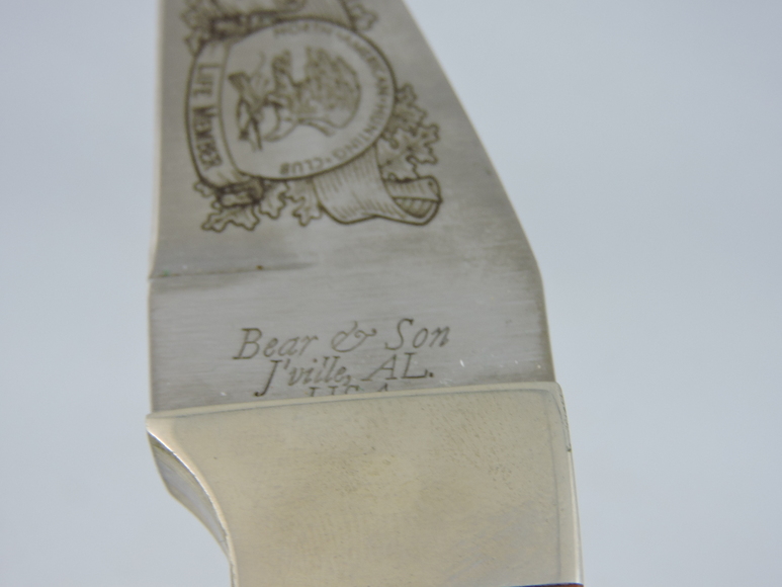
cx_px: 391
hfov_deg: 29.8
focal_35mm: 65
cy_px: 294
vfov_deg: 22.6
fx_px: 1469
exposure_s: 1/30
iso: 100
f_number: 4.2
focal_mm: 11.6
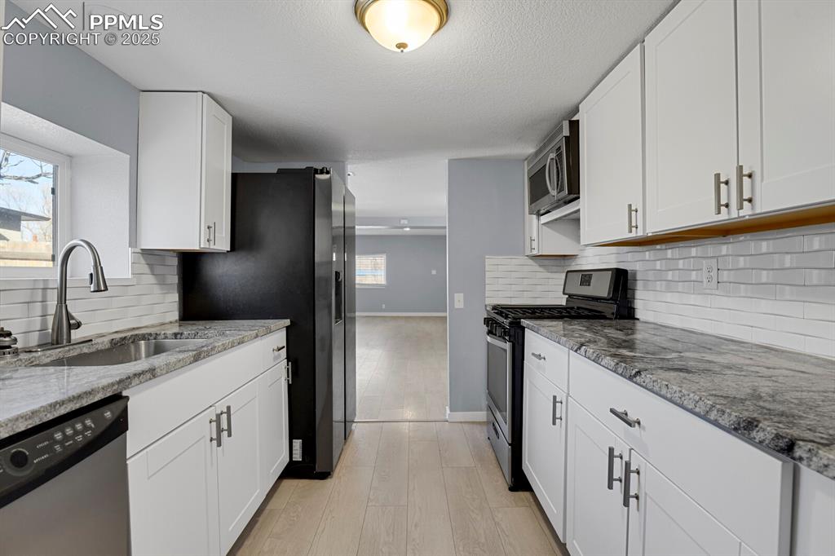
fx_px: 394
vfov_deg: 70.4
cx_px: 418
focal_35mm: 17
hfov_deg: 93.3
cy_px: 278
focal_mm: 17
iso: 11400
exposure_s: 1/20
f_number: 8
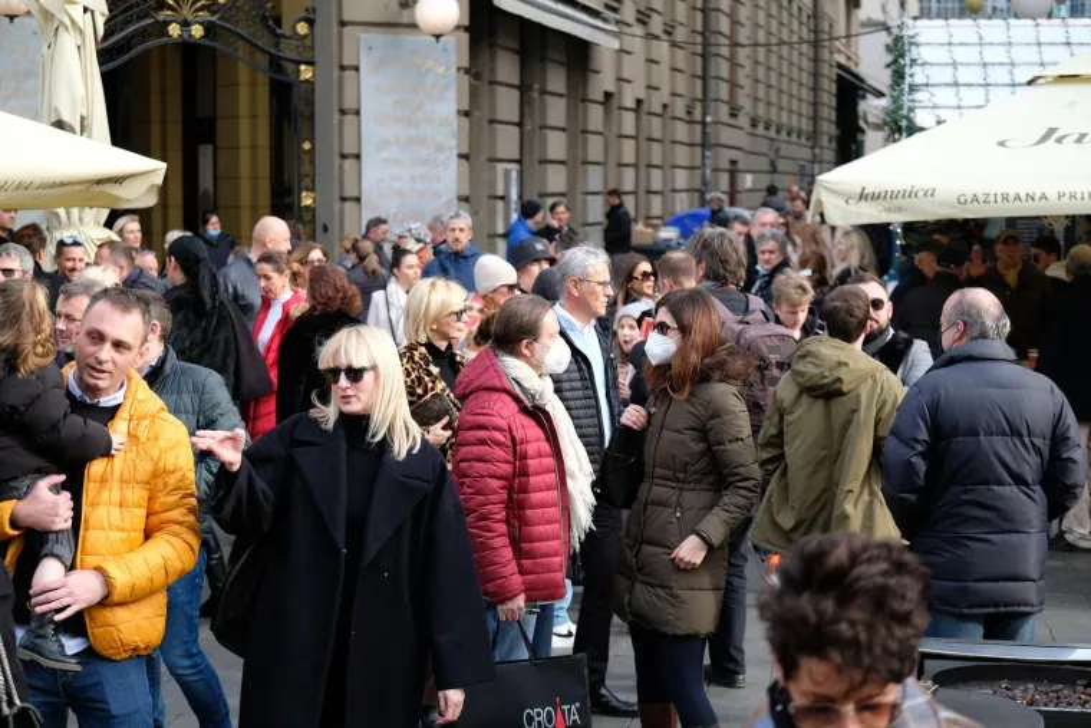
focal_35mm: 75
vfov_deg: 18.2
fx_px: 2273
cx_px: 546
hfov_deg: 27.0
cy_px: 364
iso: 320
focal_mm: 50
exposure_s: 1/500
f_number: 2.8
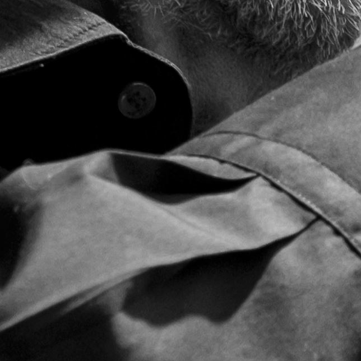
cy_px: 22
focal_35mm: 536
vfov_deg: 3.3
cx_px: 386
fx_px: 6324
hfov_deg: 3.3
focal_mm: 55
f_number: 5
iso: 1600
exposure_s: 1/125
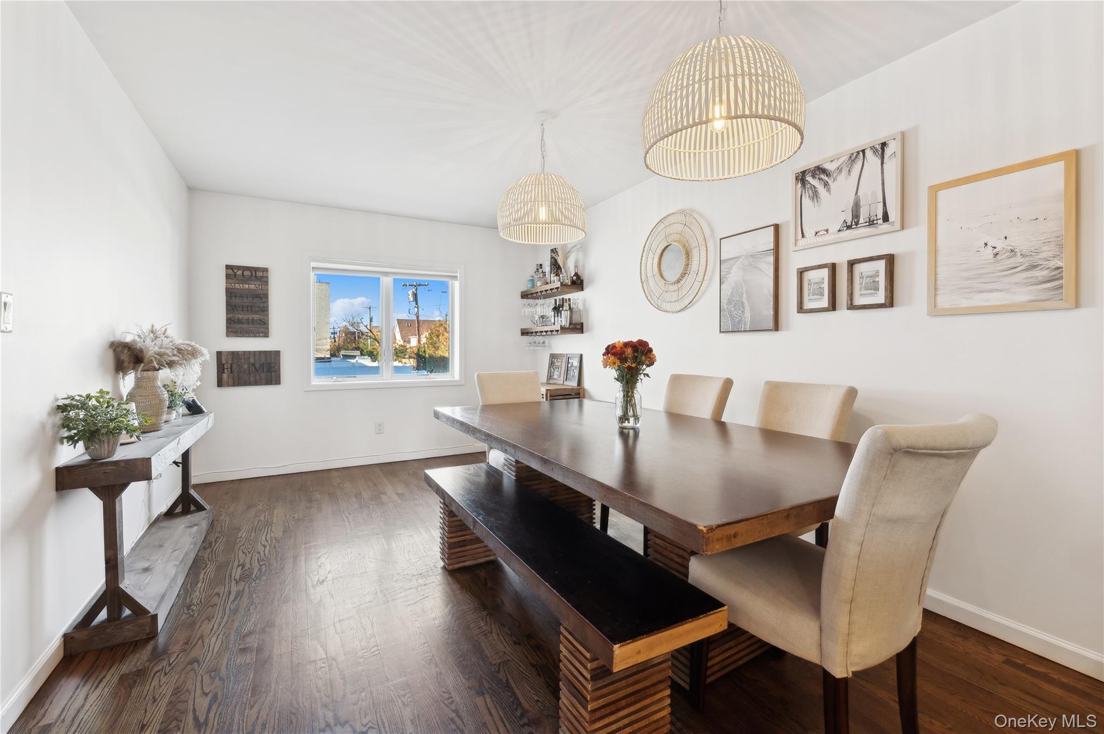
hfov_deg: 100.4
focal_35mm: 15
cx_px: 552
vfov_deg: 77.2
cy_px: 367
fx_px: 460
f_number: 14
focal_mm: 15
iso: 640
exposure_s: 1/13
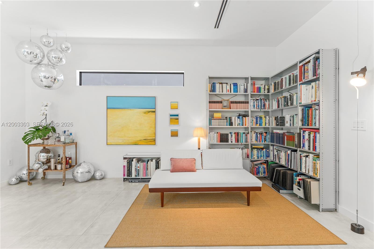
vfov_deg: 73.7
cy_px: 124
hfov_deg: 96.7
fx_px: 166
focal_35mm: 16
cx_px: 187
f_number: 8
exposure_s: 1/3
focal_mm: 16
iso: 400
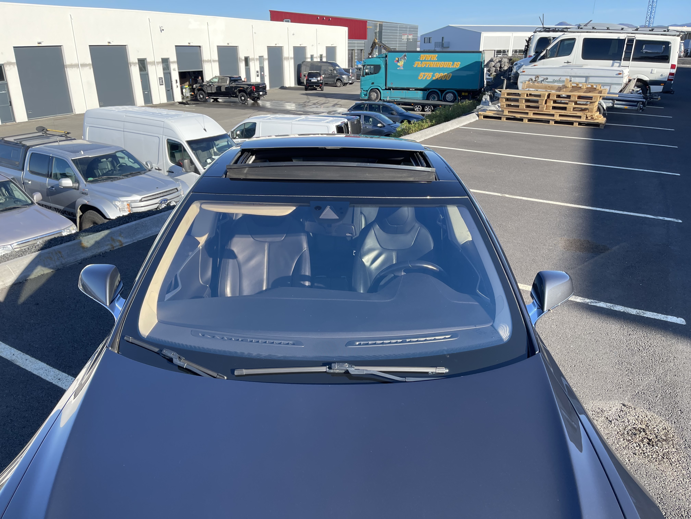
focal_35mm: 25
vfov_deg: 54.9
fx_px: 499
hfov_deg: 69.4
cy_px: 260
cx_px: 346
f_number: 1.6
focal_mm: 5.1
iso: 32
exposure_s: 1/1266
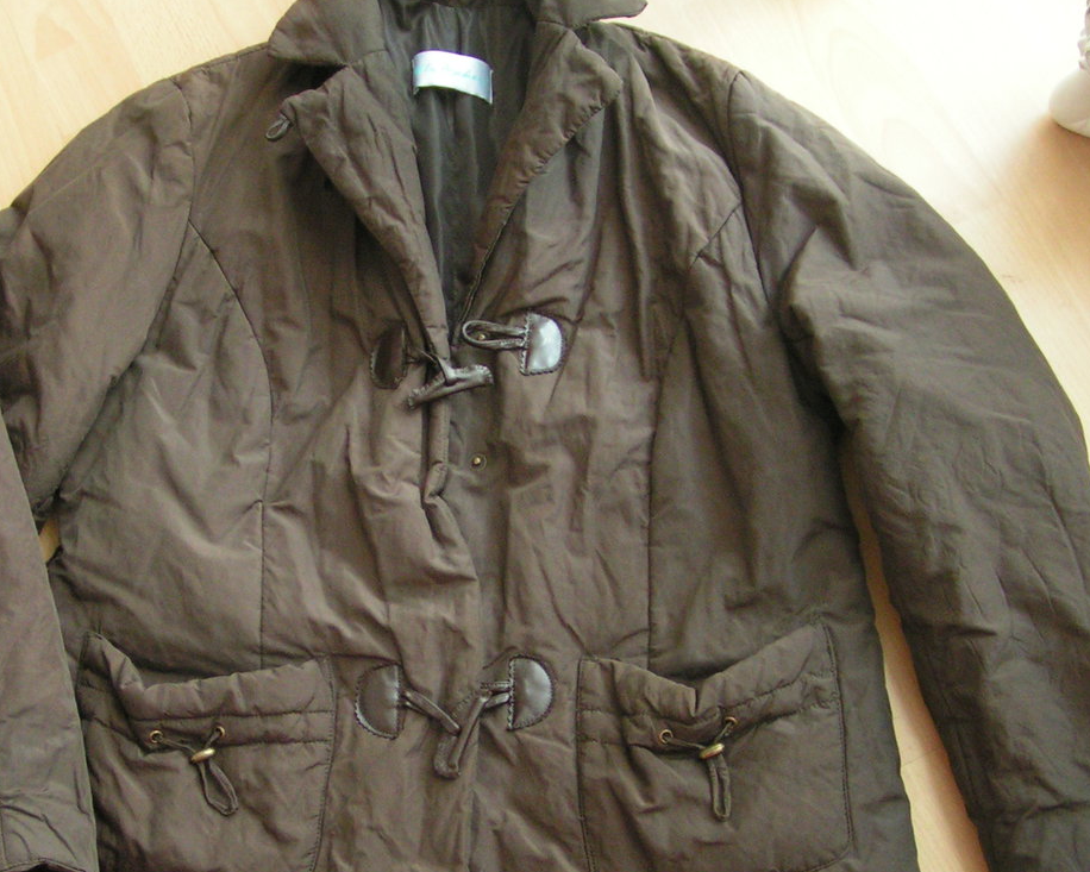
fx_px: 1742
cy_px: 504
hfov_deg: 34.6
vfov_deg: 28.1
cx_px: 442
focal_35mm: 54
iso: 200
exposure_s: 1/20
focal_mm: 5.8
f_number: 2.8
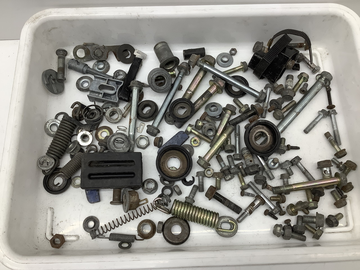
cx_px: 180
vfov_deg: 45.4
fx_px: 322
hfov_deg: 58.4
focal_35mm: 31
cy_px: 135
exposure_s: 1/120
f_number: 2.4
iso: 64
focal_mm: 3.3
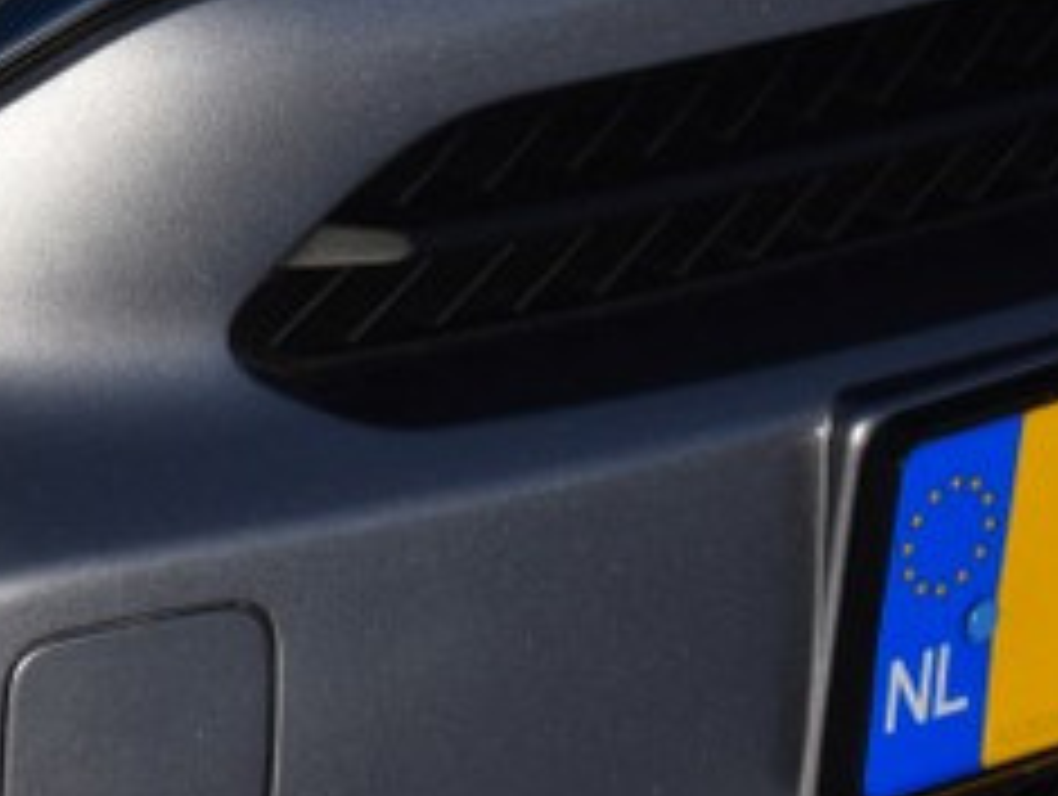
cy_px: 510
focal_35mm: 345
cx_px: -680
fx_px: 10564
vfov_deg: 4.3
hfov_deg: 5.7
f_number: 13
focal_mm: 55
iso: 200
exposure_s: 1/640
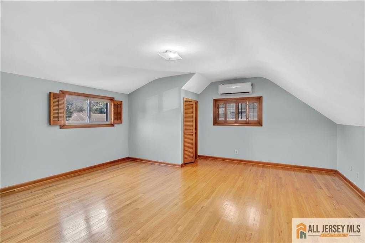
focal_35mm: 16
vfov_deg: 73.7
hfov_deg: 96.8
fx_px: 162
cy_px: 122
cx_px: 182
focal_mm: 16
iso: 320
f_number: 5
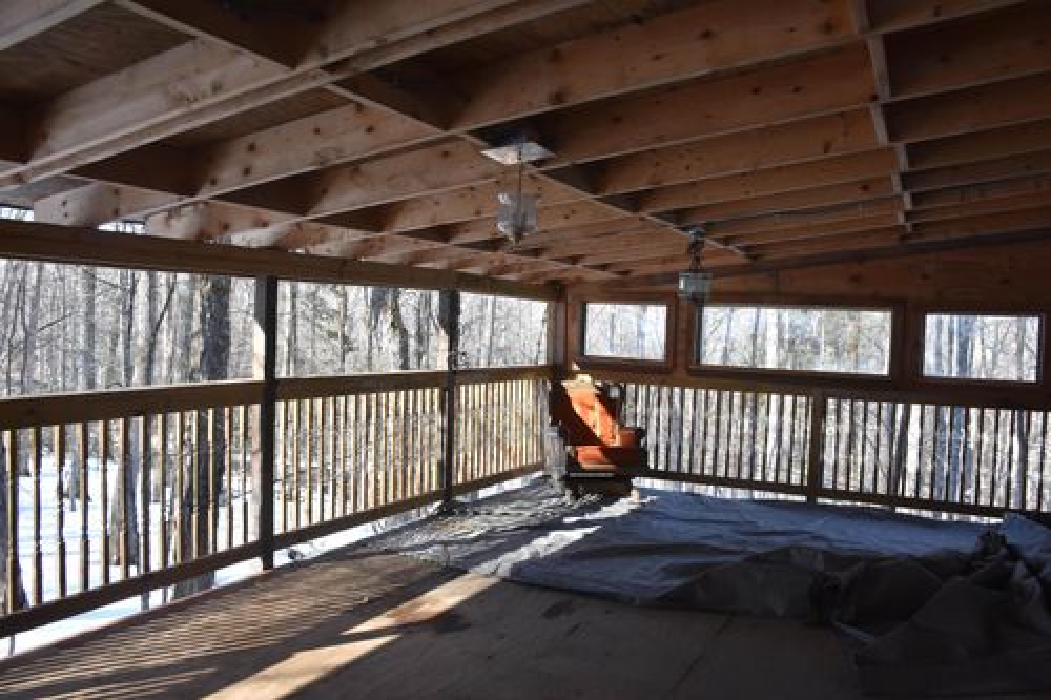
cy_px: 350
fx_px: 788
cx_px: 526
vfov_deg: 47.9
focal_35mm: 27
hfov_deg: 67.4
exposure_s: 1/160
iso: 800
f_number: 6.3
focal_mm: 18
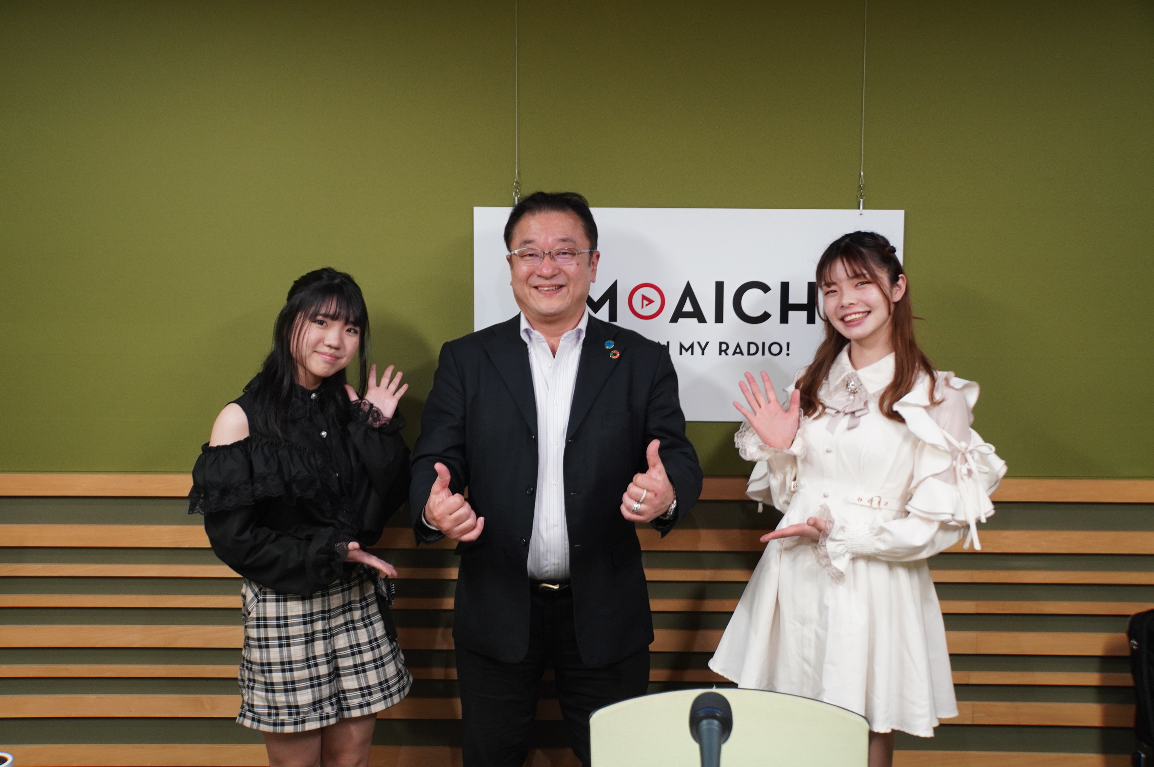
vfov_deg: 34.1
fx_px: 1249
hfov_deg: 49.6
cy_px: 384
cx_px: 577
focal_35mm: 39
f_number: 4
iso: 800
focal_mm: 26
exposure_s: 1/40
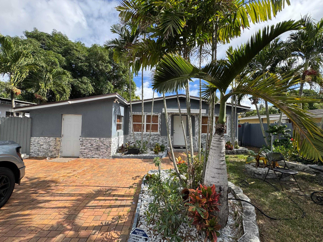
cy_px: 121
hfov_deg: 102.1
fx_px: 131
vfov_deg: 85.7
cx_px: 162
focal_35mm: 14
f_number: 2.2
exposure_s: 1/1277
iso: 50
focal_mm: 2.22
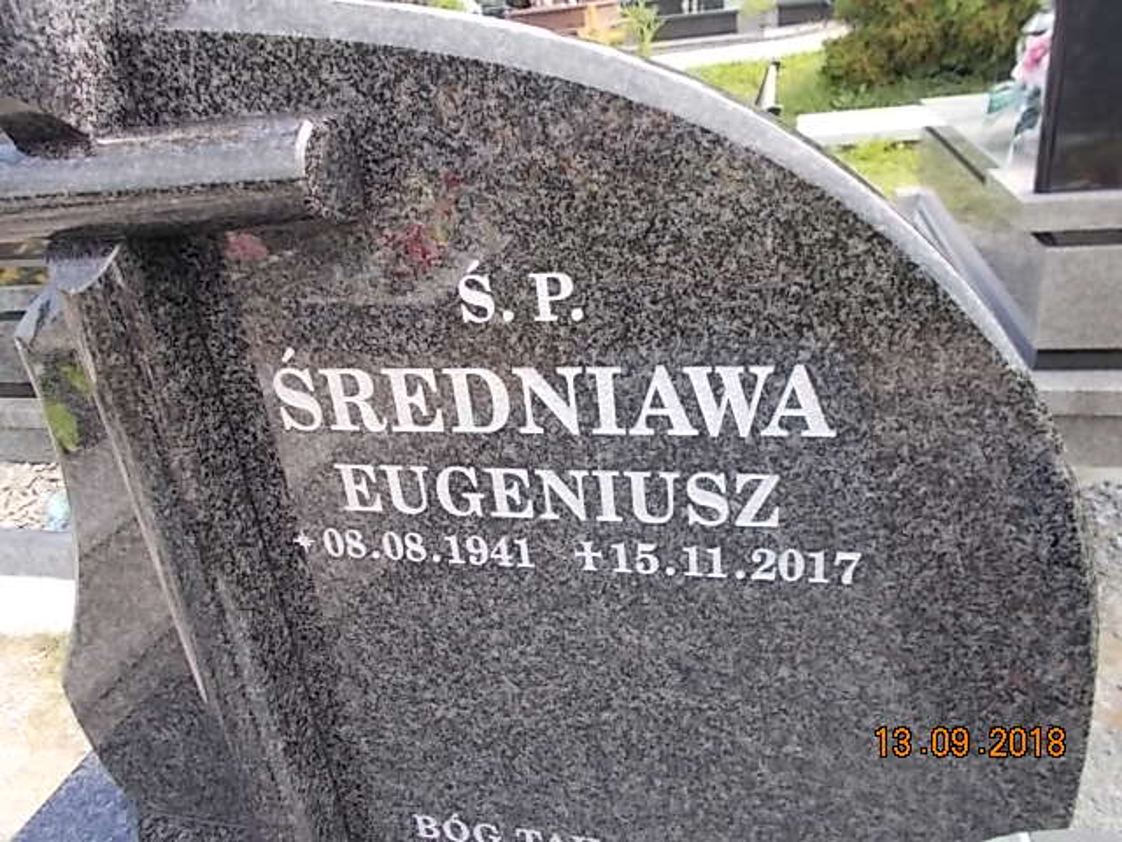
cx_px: 561
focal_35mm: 26
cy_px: 421
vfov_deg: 53.1
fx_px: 843
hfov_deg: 67.3
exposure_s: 1/125
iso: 80
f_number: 3.2
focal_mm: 4.6
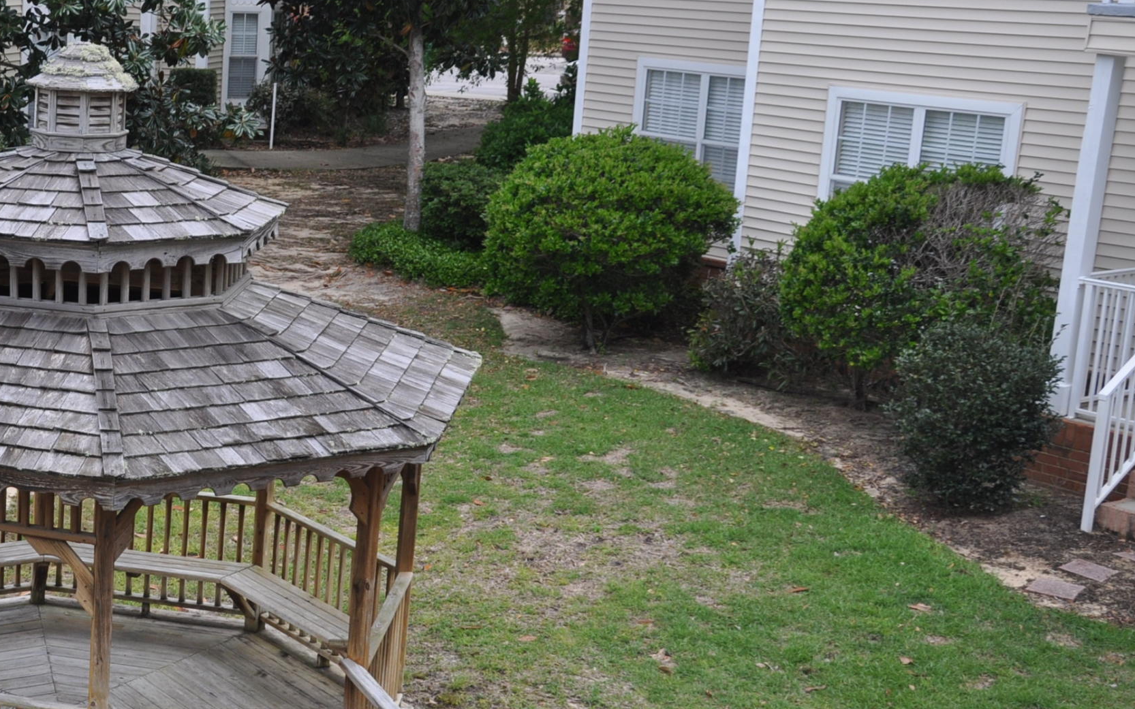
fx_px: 2041
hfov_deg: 29.8
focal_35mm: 66
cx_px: 121
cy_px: 401
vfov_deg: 19.7
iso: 280
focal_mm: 24
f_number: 5.6
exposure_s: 1/125
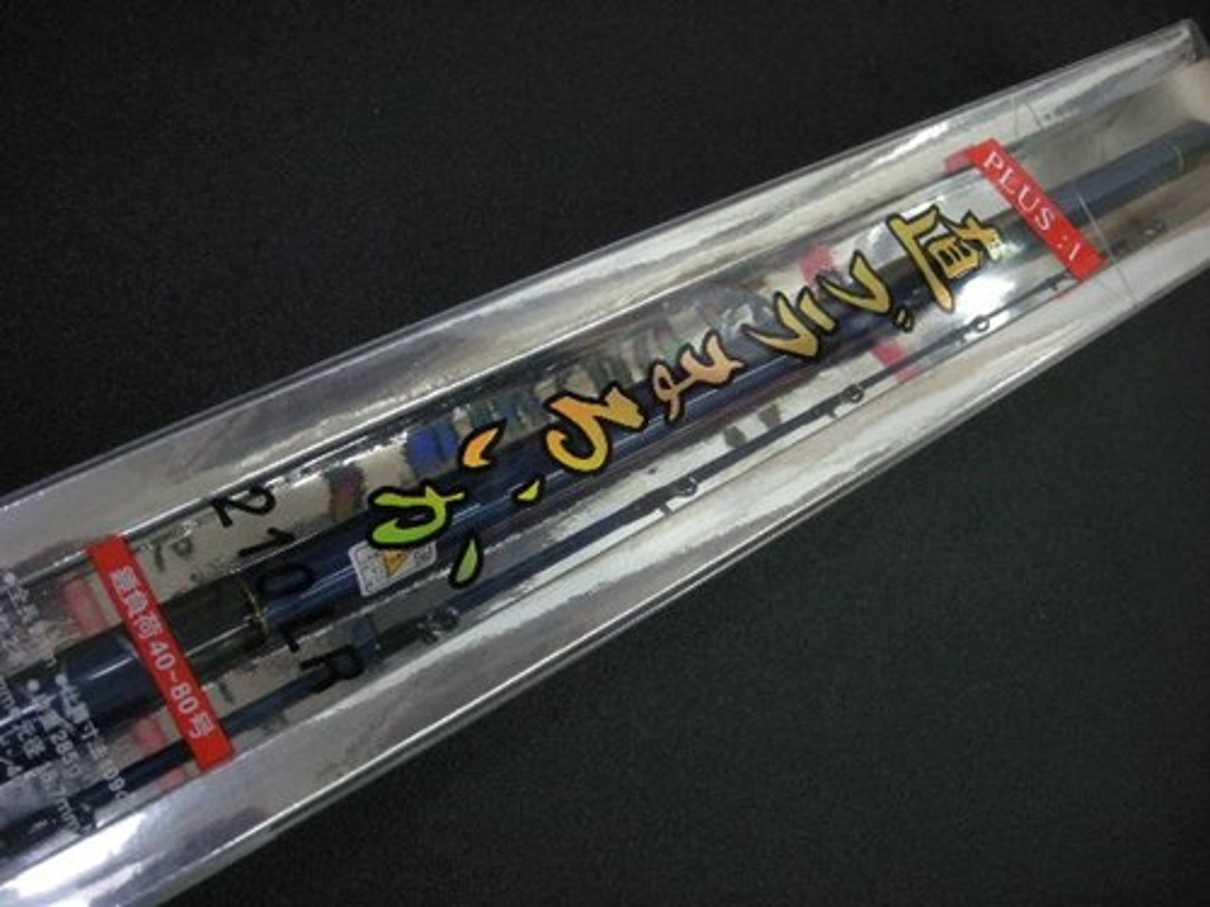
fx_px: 1223
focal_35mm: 35
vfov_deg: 40.7
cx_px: 605
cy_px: 454
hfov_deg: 52.6
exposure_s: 1/137
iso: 400
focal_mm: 5.7
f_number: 2.8
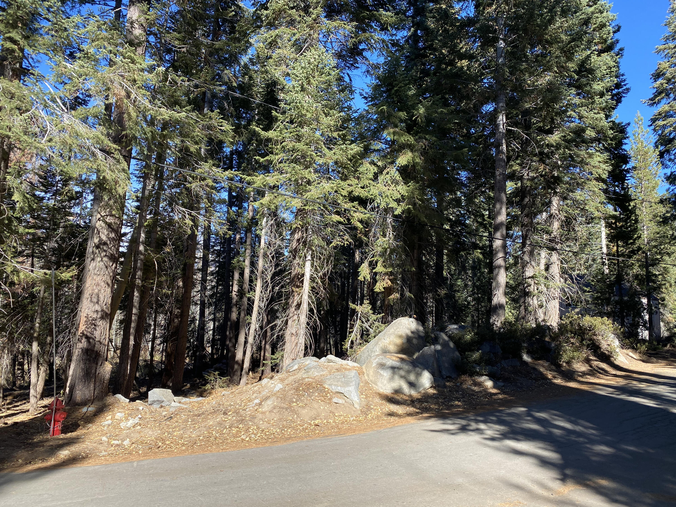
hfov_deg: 67.3
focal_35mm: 26
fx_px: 508
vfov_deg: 53.1
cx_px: 338
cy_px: 254
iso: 32
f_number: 1.8
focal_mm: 4.25
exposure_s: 1/957
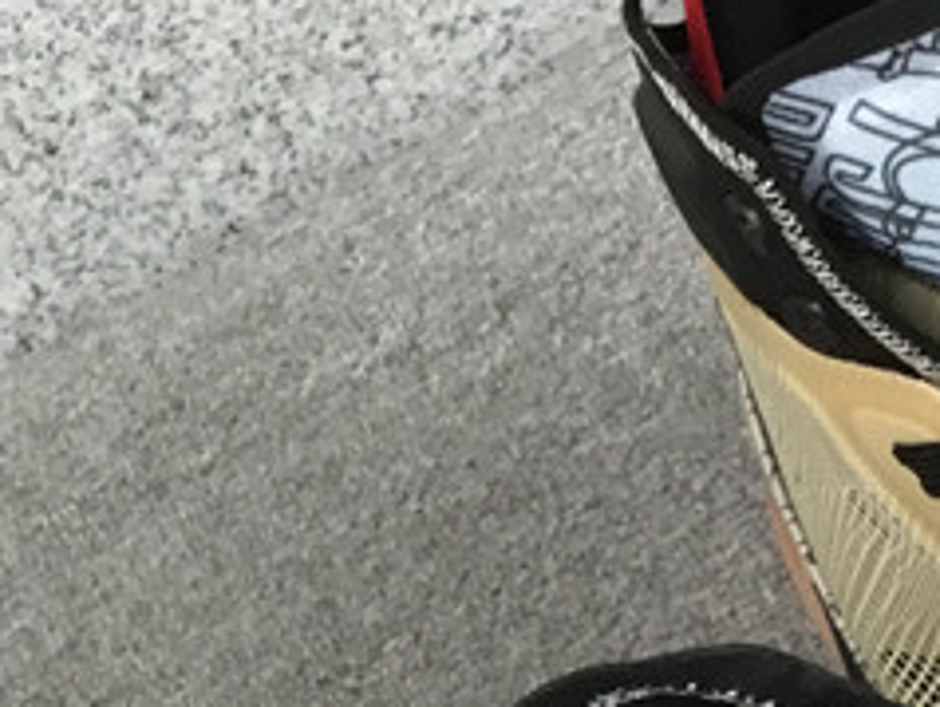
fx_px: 3180
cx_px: 276
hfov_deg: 16.8
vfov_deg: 12.2
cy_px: 1025
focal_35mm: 117
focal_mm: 3.3
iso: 40
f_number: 2.4
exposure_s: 1/33
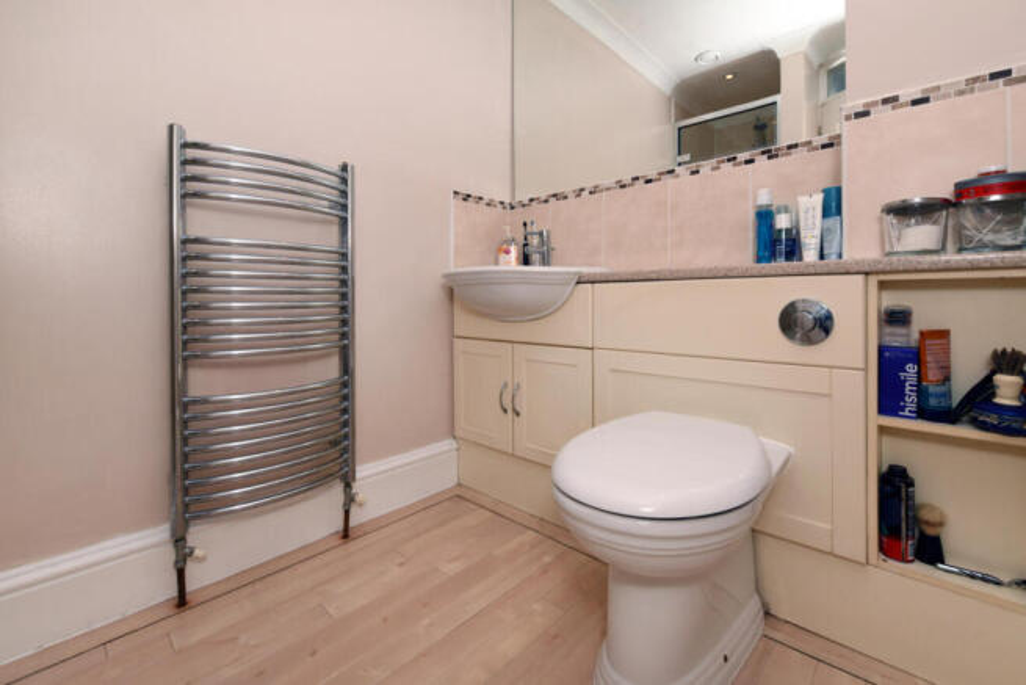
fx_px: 428
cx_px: 513
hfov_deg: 100.4
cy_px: 342
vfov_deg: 77.4
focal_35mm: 15
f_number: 14
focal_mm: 15
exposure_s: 1/60
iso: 200
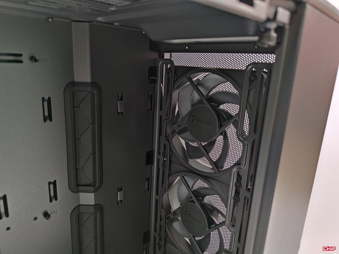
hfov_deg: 71.6
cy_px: 127
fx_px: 235
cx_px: 170
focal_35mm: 24
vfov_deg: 56.8
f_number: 1.85
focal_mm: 6.78
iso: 782
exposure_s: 1/17
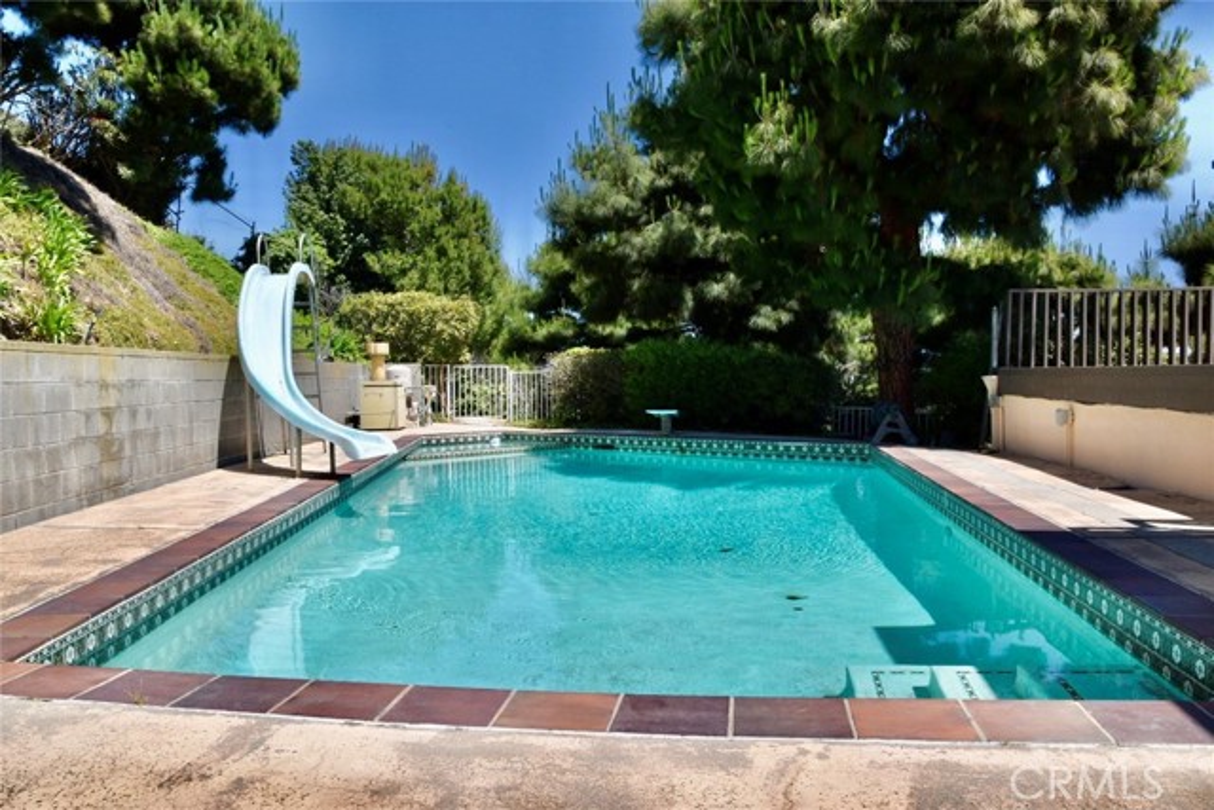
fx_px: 911
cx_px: 607
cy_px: 405
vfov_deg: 48.0
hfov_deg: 67.4
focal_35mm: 27
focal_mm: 18
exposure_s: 1/200
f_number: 11
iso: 100
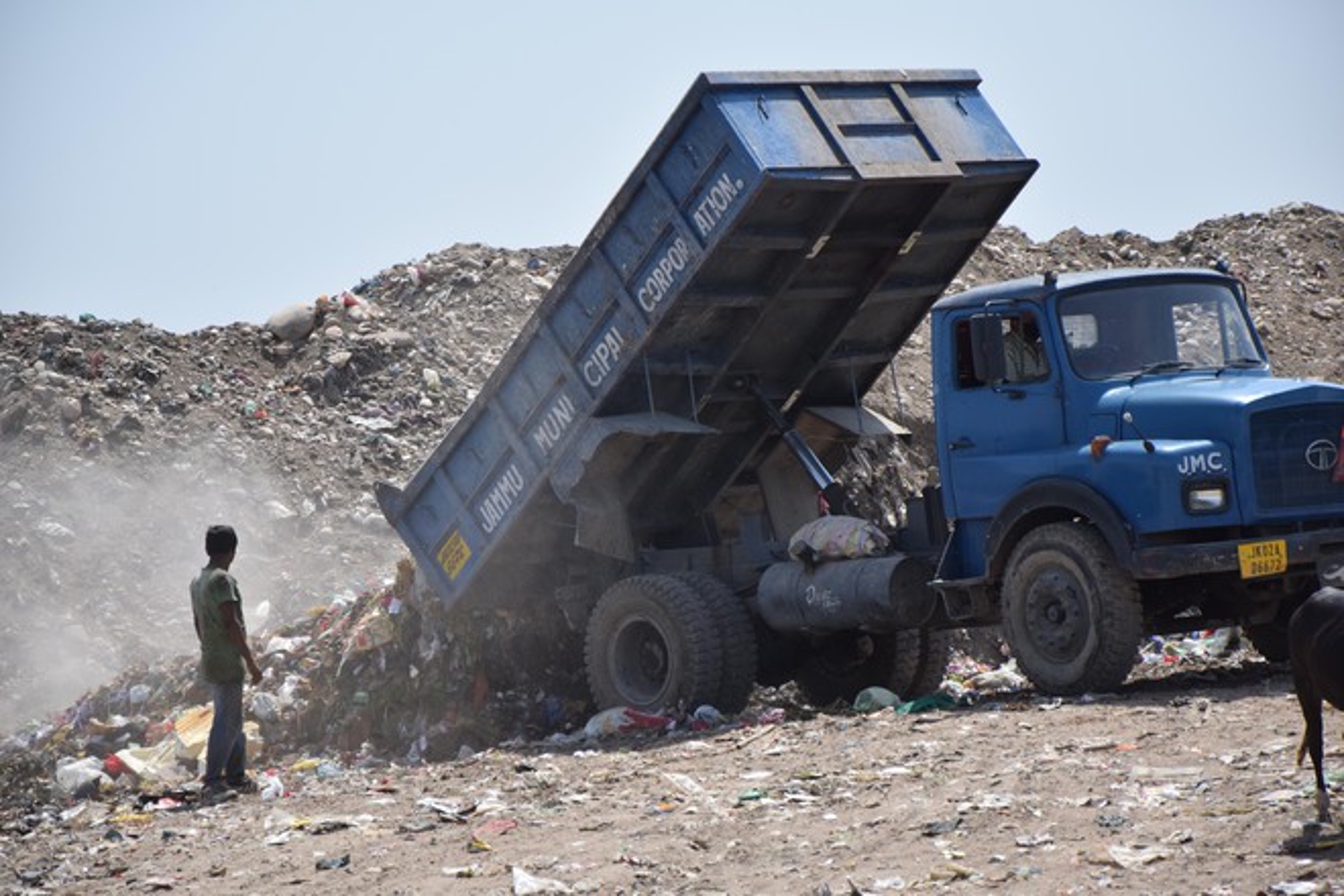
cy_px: 448
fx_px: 5880
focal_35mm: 158
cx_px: 672
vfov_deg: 8.7
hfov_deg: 13.0
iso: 500
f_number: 5.6
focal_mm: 105
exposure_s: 1/2500
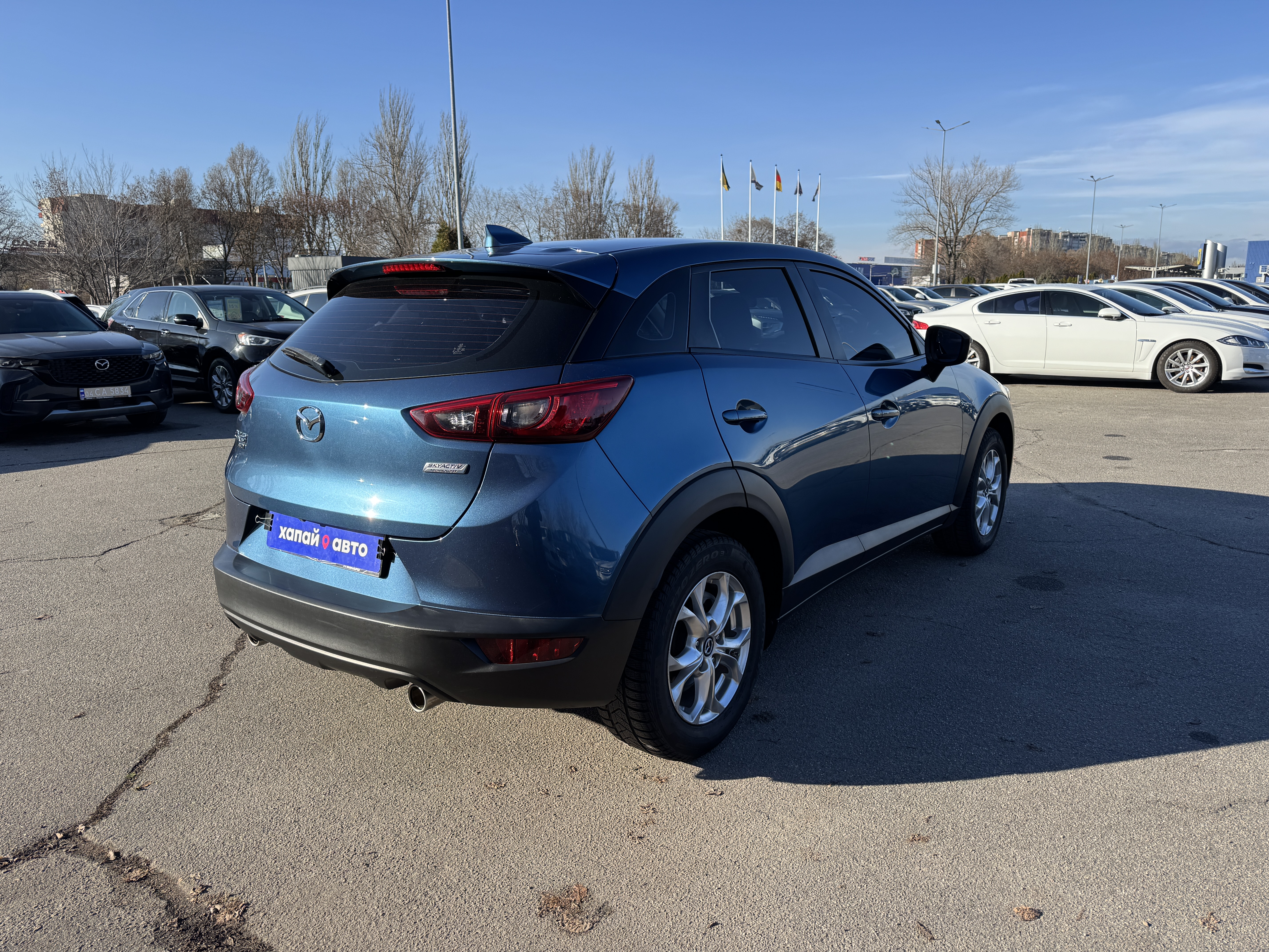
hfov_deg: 71.6
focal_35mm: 24
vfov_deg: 56.8
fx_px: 880
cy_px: 476
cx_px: 634
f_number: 1.78
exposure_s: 1/2506
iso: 80
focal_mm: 6.76
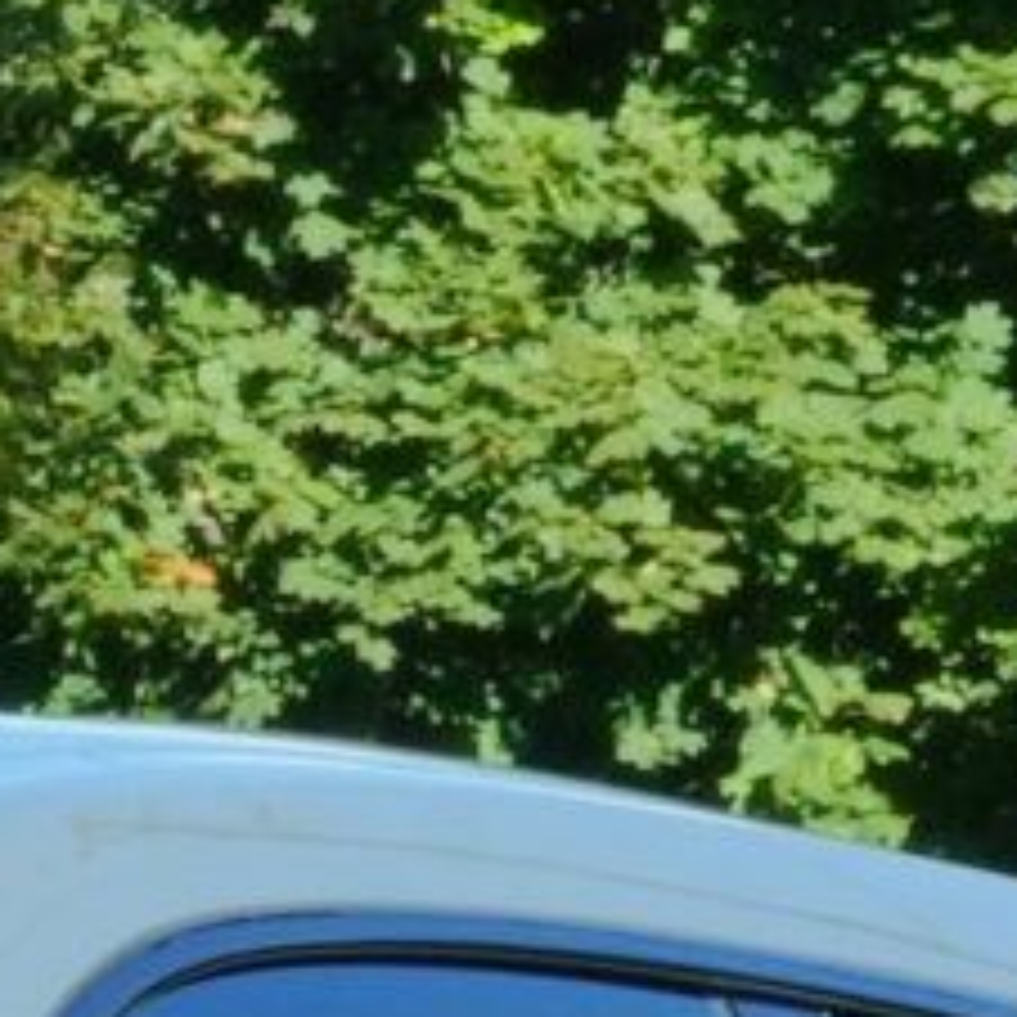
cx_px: -1656
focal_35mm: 549
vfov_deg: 3.2
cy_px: 2423
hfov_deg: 3.1
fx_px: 18248
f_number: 22
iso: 400
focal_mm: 38
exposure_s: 1/80
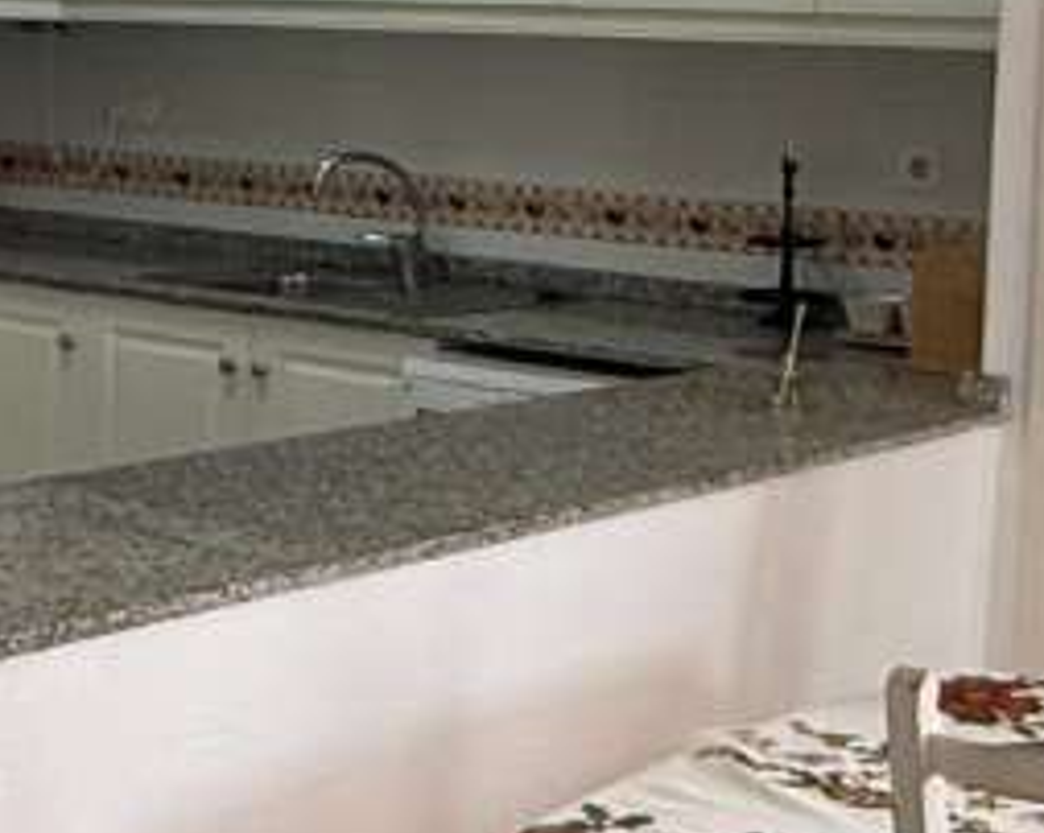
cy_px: 151
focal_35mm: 81
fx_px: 2501
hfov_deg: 23.6
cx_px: 574
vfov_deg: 18.7
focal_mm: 2.22
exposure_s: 1/100
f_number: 2.2
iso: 320
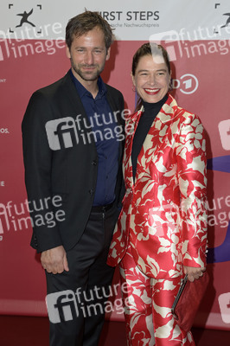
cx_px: 115
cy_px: 173
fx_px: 624
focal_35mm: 65
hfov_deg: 20.9
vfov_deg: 31.0
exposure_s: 1/250
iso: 400
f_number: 5.6
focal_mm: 65
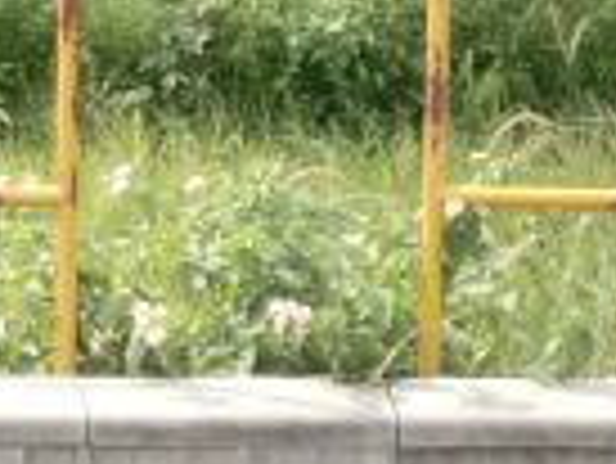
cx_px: -337
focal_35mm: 523
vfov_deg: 2.8
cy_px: -149
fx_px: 9315
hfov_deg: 3.8
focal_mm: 19.6
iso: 100
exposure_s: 1/100
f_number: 5.8
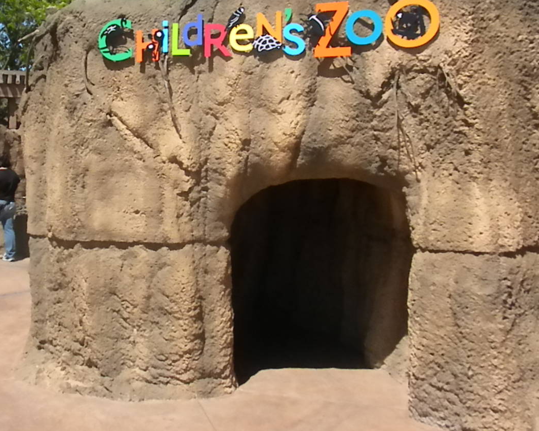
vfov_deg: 27.5
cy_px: 158
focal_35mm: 55
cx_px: 170
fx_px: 877
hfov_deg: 33.8
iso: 640
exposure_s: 1/606
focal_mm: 6.6
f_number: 10
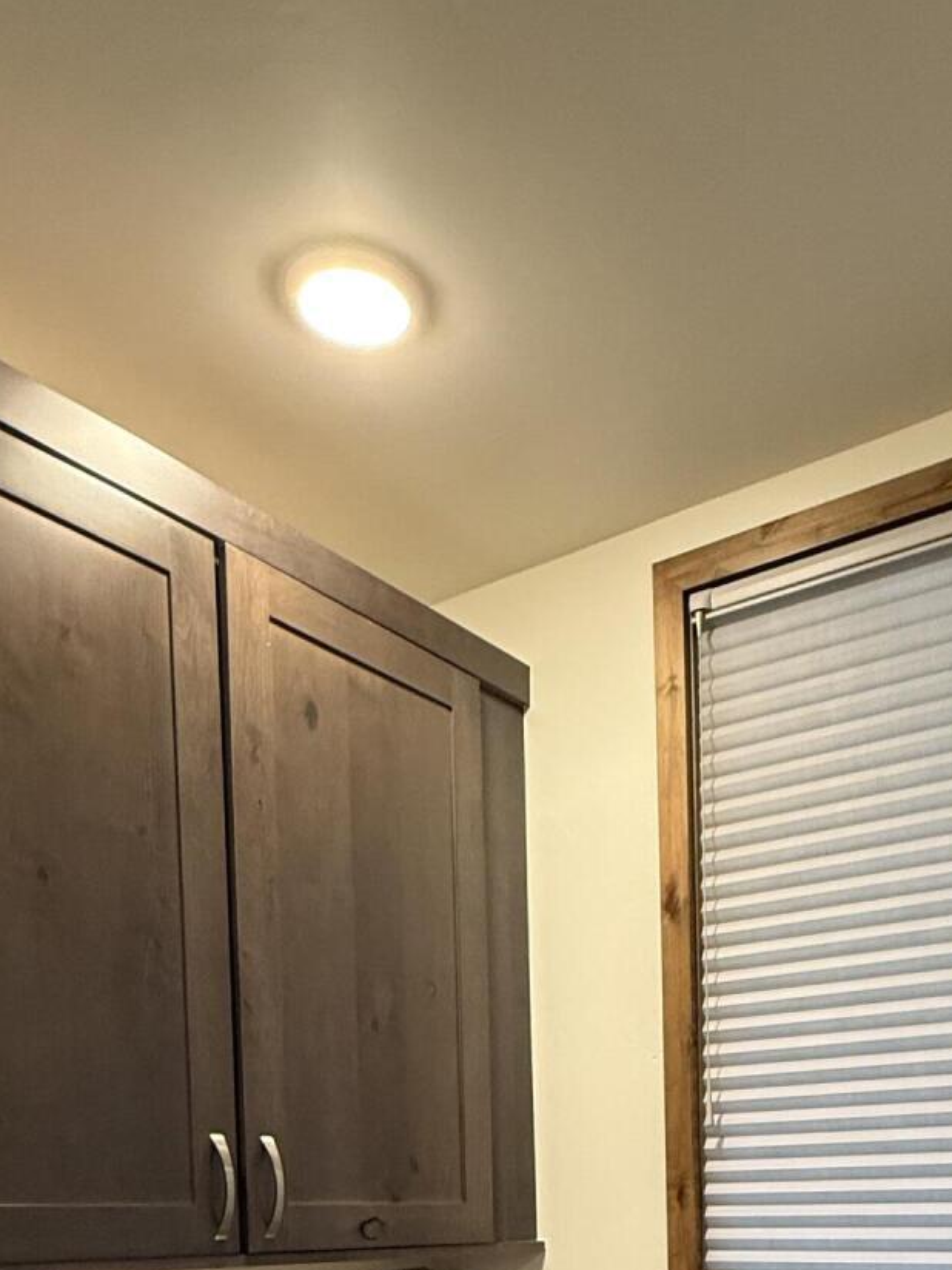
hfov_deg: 40.5
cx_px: 724
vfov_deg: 45.3
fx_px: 1247
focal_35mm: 34
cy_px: 1281
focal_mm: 2.22
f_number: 2.2
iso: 250
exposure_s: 1/60
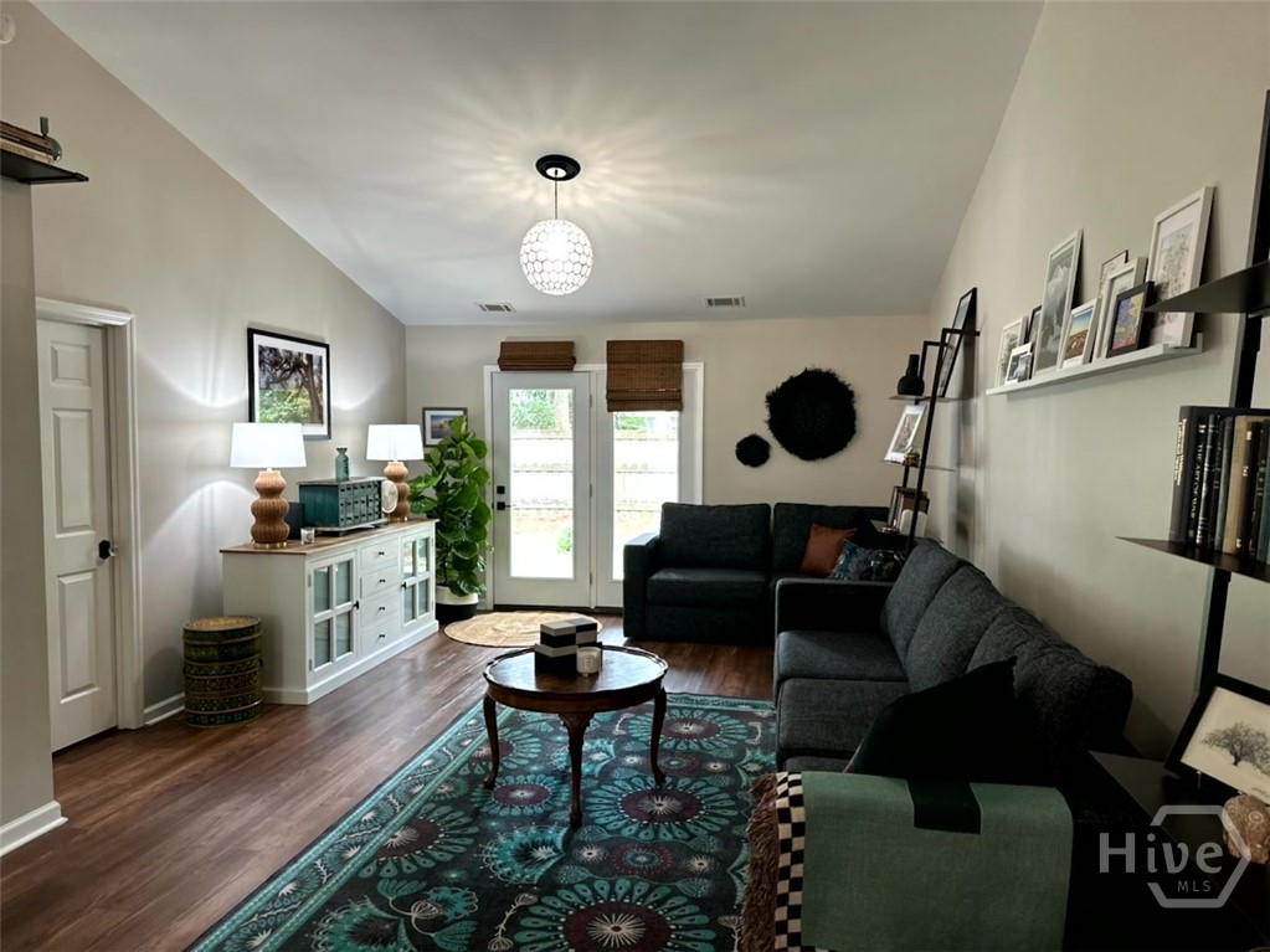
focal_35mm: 24
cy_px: 476
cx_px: 635
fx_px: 880
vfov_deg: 56.8
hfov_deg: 71.6
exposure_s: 1/60
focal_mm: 6.86
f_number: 1.78
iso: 250
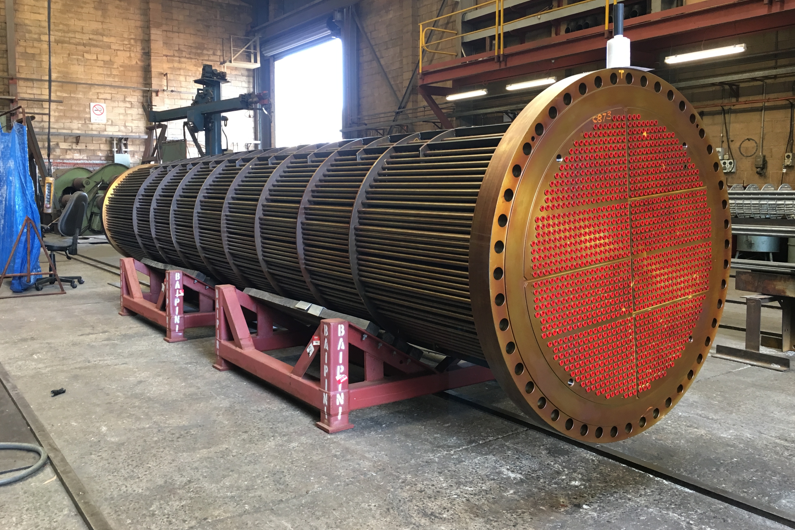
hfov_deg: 60.3
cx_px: 402
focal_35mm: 31
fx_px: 685
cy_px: 239
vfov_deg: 42.3
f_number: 2.2
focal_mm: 4.15
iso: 100
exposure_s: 1/33
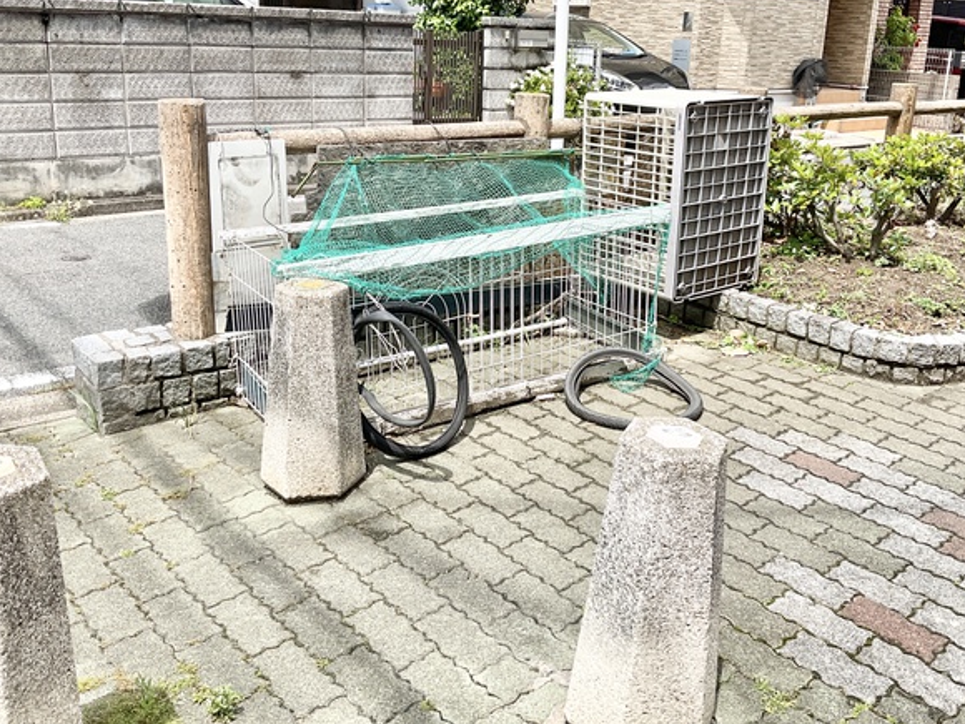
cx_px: 524
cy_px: 290
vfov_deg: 40.5
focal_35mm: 35
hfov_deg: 52.6
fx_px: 976
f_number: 1.8
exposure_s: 1/1279
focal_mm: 3
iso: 16
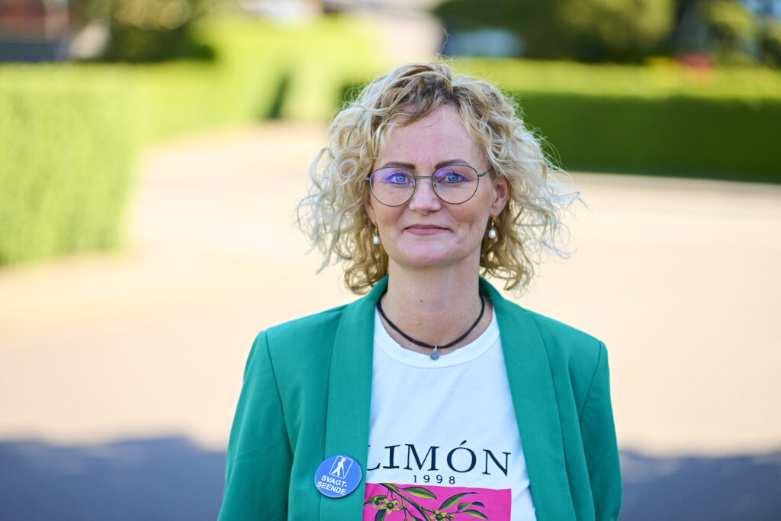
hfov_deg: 17.2
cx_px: 390
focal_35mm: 119
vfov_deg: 11.5
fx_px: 2582
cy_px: 260
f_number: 2.8
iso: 1250
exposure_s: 1/2500
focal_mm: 119
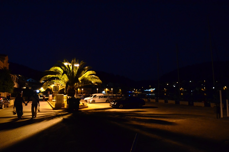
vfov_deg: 67.1
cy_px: 76
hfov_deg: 90.1
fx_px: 114
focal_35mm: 18
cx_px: 114
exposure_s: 1/30
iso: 3600
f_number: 4
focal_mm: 12
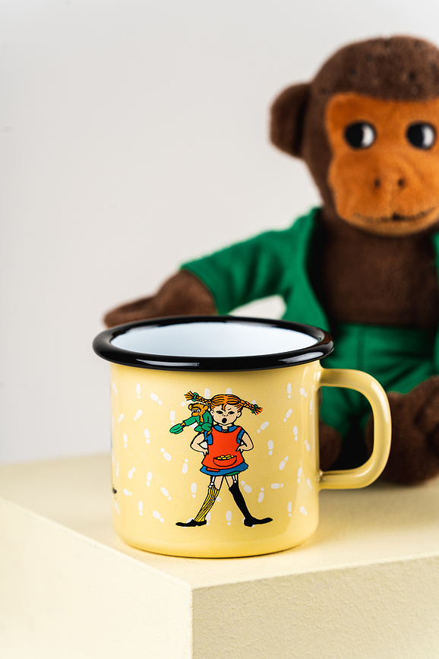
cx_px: 220
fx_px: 3658
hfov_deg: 6.9
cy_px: 330
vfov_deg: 10.3
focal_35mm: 200
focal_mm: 200
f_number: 8
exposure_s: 1/160
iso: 200
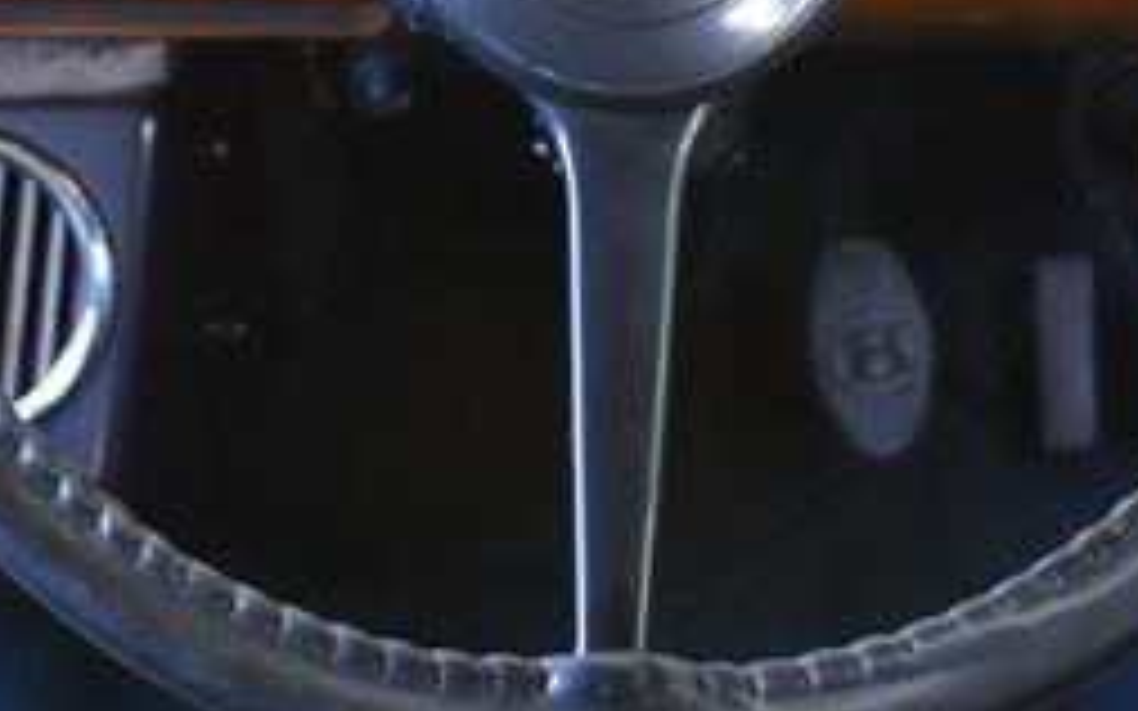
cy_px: -81
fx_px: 2884
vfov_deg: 13.7
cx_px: 697
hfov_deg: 22.3
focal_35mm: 93
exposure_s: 1/60
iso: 800
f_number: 4
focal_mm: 24
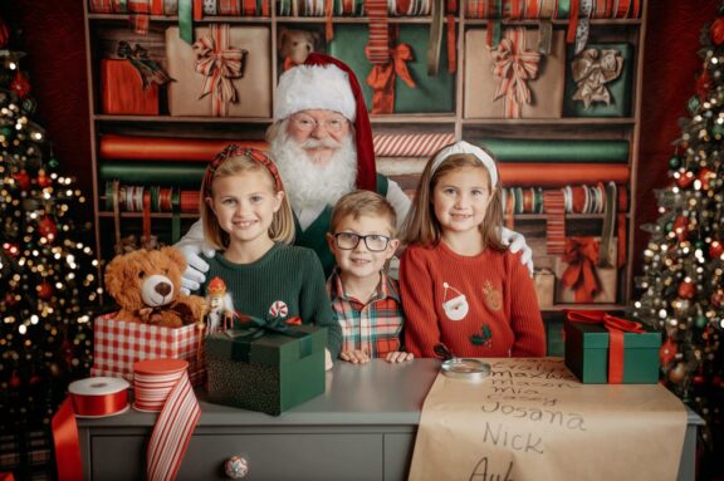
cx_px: 362
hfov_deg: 46.4
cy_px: 240
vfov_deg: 31.8
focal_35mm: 42
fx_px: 844
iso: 160
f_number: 2.8
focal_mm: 42
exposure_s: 1/250
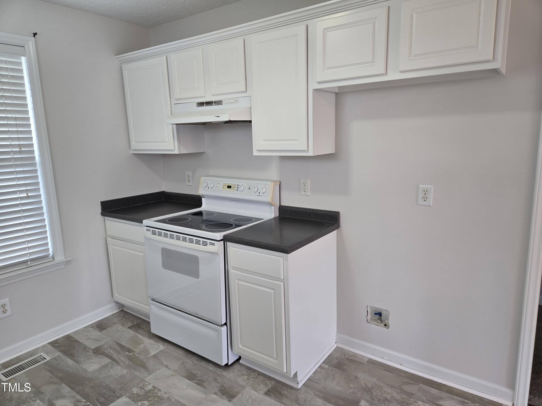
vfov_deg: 58.9
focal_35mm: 23
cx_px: 271
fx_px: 360
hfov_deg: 73.9
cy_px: 203
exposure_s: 1/120
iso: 100
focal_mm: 5.4
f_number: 1.8
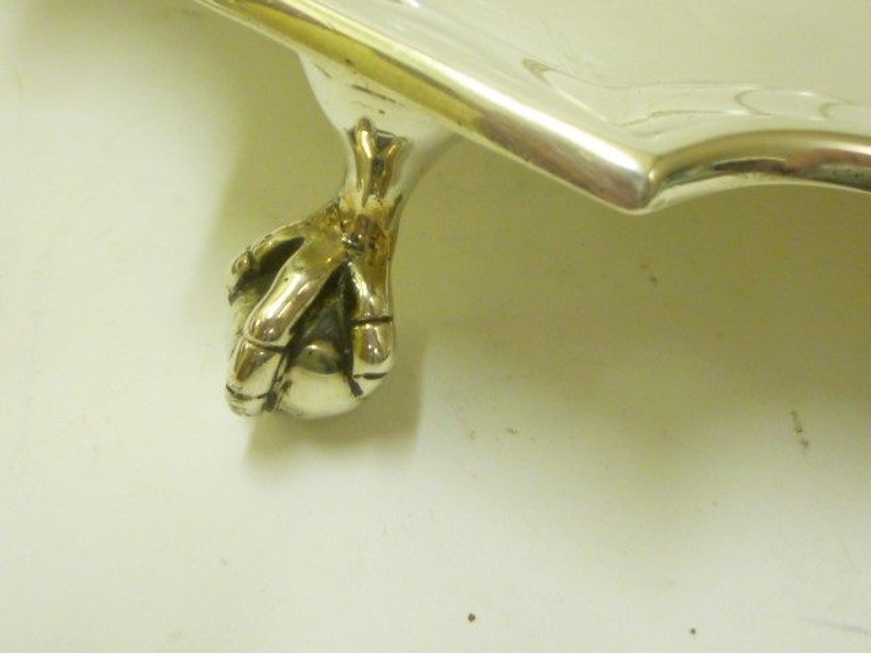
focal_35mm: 52
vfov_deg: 28.0
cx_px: 436
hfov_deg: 36.8
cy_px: 326
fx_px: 1308
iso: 250
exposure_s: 1/30
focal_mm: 5.2
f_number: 3.3
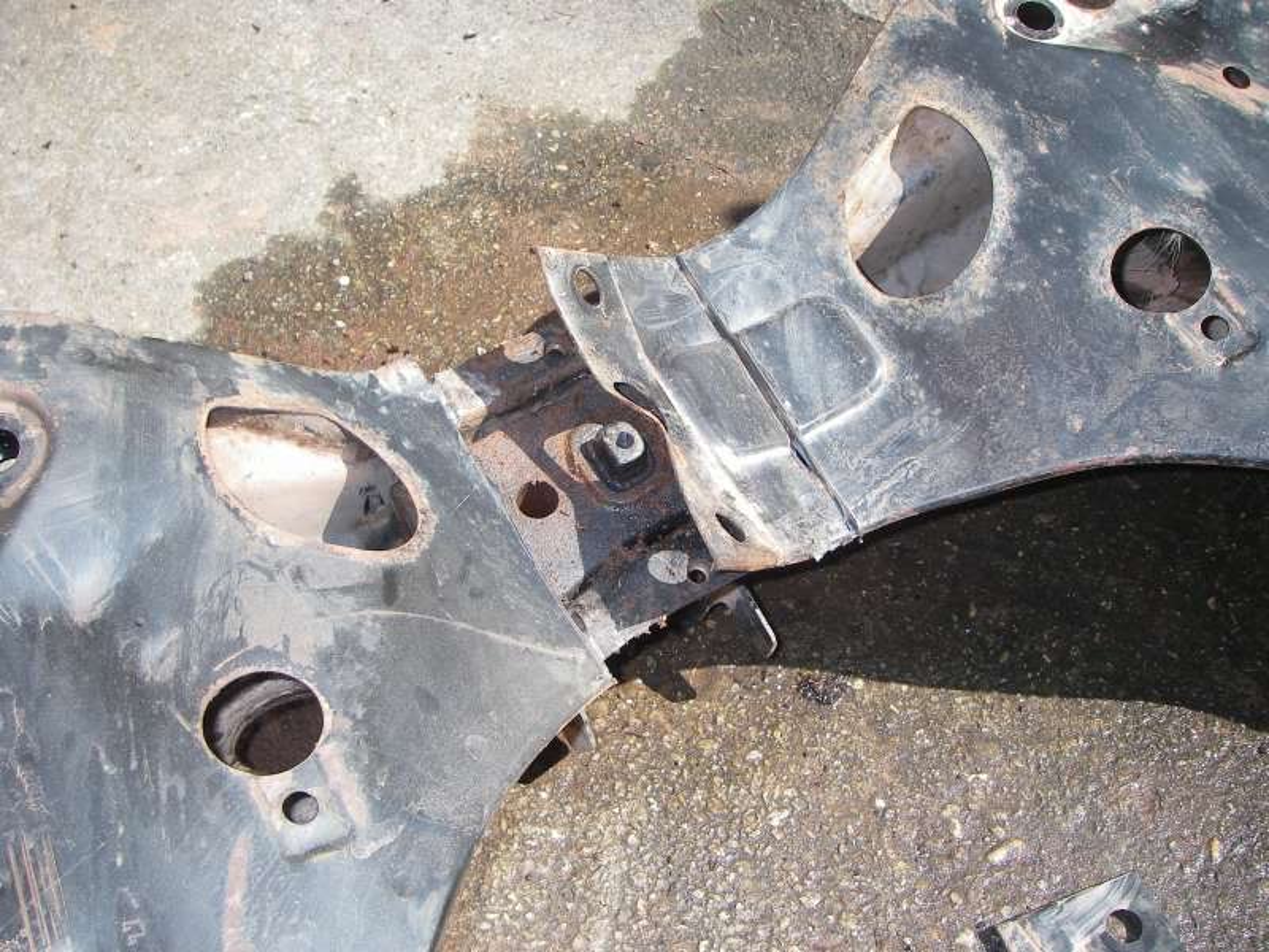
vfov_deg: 37.7
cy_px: 476
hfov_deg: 49.0
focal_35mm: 38
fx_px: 1393
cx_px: 634
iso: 64
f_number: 3.3
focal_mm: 6.3
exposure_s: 1/250
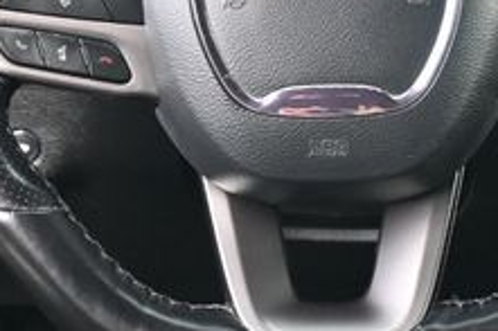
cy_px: -11
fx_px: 1592
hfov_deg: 17.7
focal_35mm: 115
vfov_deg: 11.7
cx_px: 318
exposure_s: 1/125
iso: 500
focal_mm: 26.5
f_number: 4.5
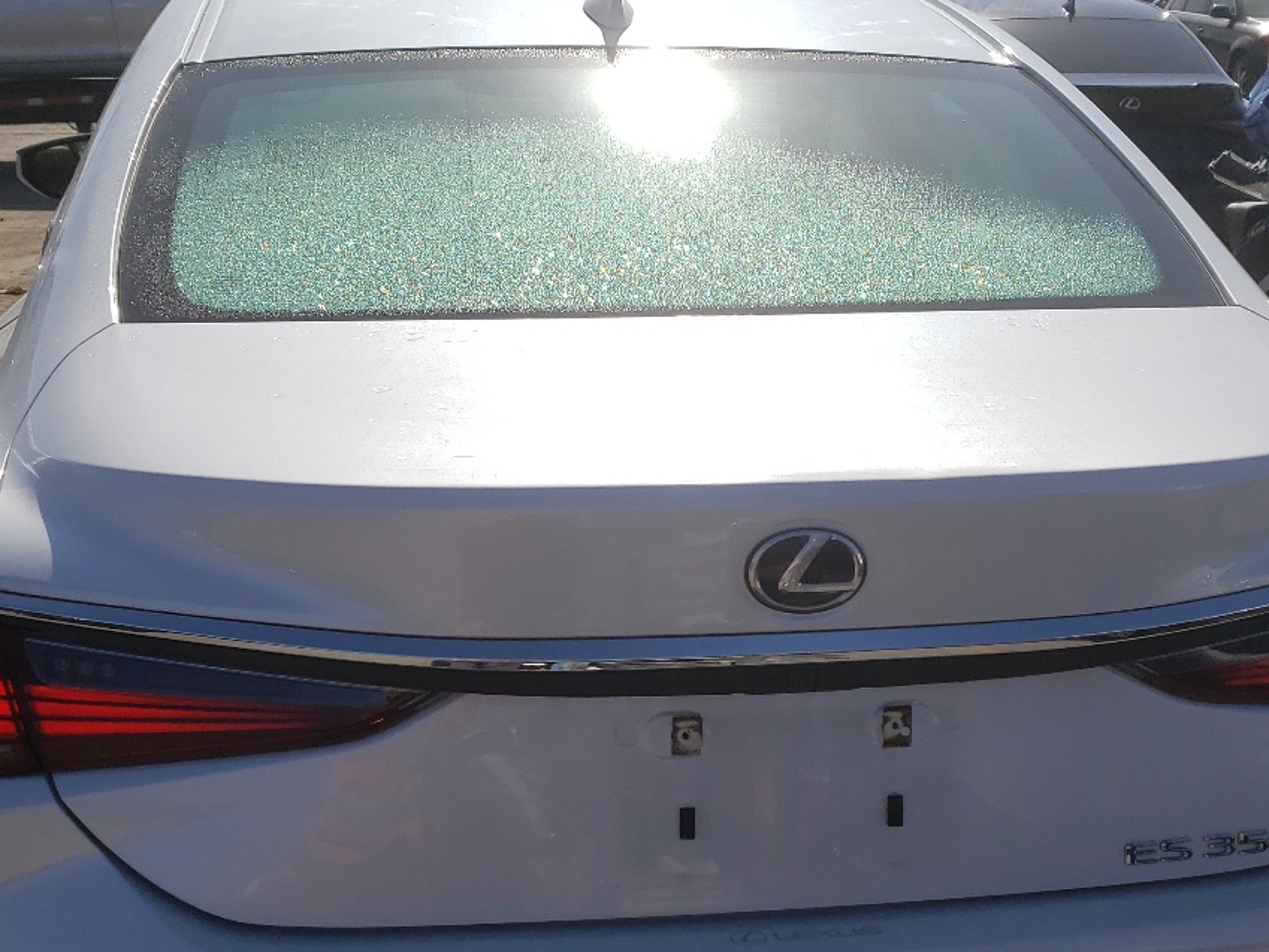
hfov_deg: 38.9
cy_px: 704
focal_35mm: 49
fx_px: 1797
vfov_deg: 29.3
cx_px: 705
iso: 50
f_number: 1.5
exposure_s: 1/10000
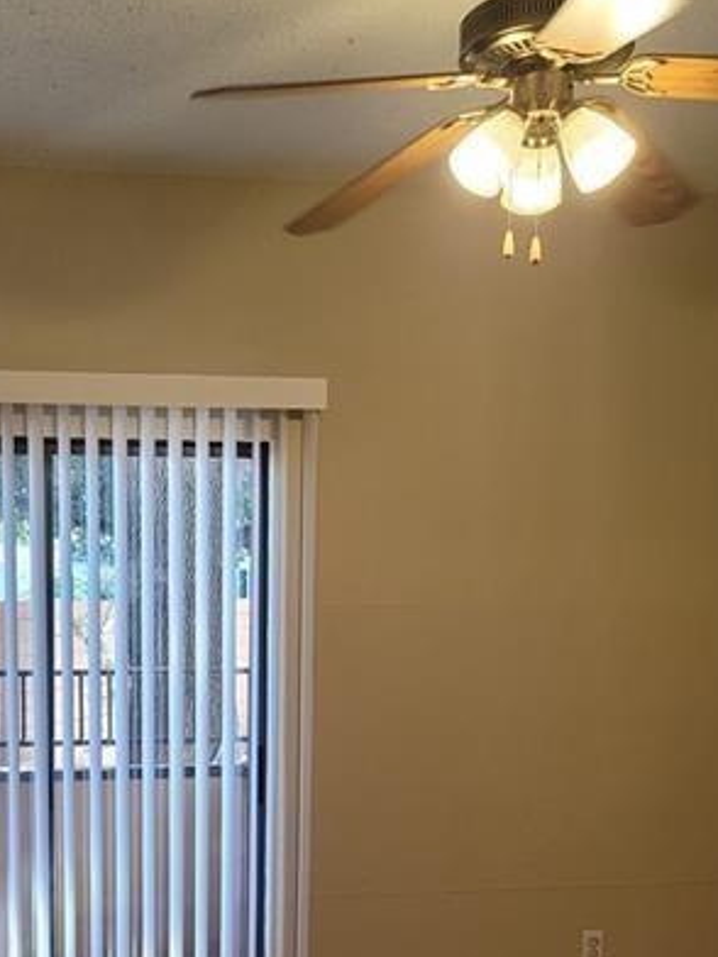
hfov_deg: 29.1
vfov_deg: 37.0
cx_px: 166
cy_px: 813
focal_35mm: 49
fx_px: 1355
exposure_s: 1/119
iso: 160
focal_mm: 7
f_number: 1.8
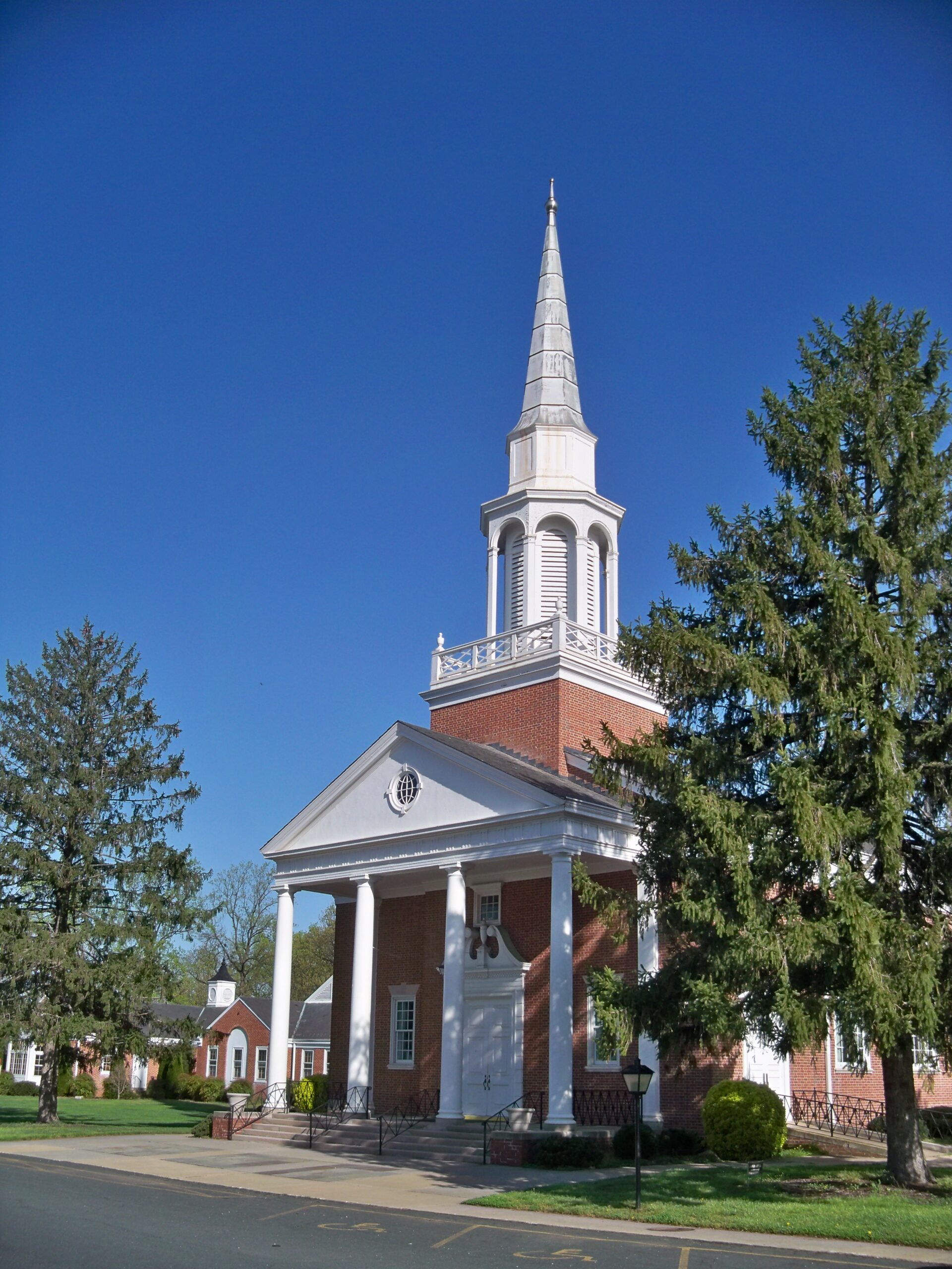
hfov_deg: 40.7
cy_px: 634
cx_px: 476
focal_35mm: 35
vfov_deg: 52.6
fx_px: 1283
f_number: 3.5
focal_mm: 6.2
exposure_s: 1/800
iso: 80
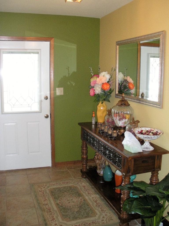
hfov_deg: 39.7
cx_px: 84
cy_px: 113
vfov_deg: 51.4
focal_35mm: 36
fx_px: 234
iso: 335
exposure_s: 1/30
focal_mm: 6.3
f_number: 3.5
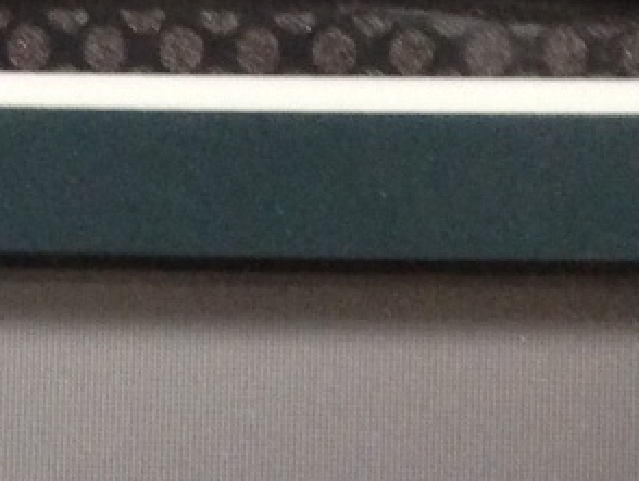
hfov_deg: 10.8
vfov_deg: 8.0
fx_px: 3381
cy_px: 747
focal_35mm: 183
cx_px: 215
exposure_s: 1/20
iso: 250
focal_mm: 4.12
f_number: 2.4
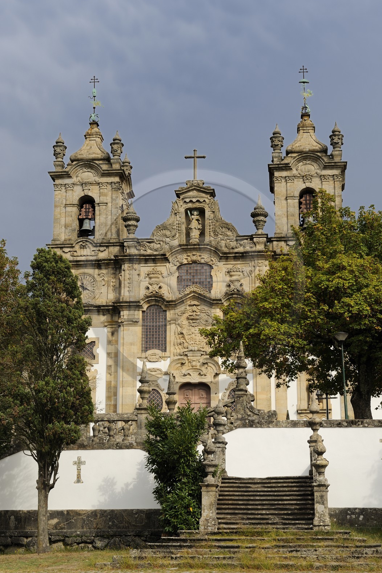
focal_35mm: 71
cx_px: 193
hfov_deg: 19.2
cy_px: 283
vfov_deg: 28.5
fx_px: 1130
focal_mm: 70
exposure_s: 1/160
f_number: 14
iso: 200
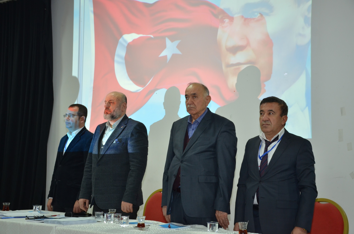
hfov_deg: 35.1
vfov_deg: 23.7
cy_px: 117
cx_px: 177
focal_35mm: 57
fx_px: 559
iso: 800
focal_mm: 38
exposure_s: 1/60
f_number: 4.2
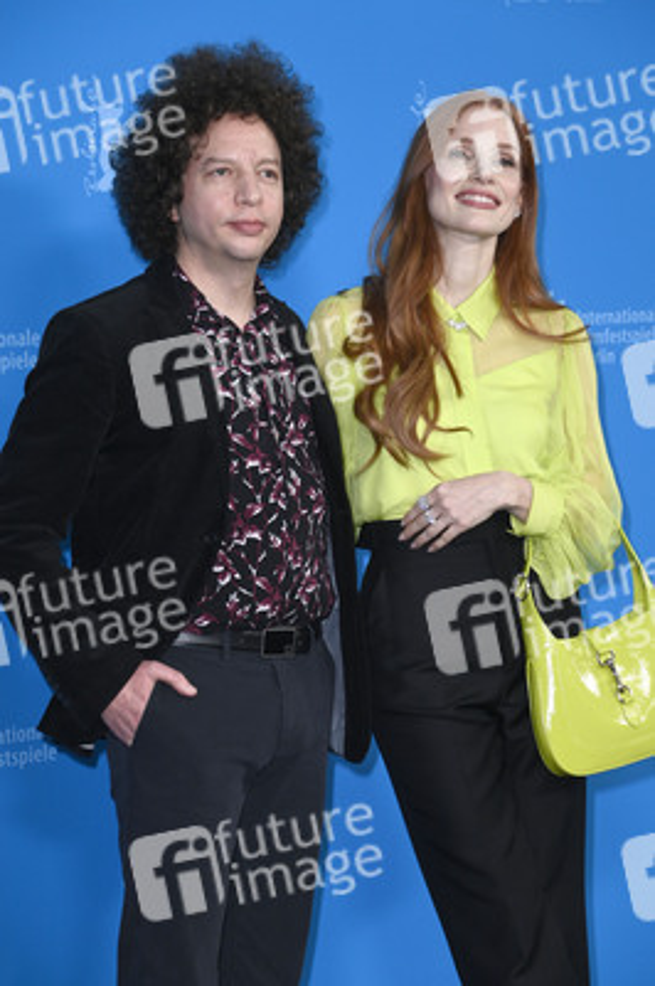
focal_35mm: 112
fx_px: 3062
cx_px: 328
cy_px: 493
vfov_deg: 18.3
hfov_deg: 12.2
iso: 1000
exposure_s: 1/200
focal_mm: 112
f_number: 5.6
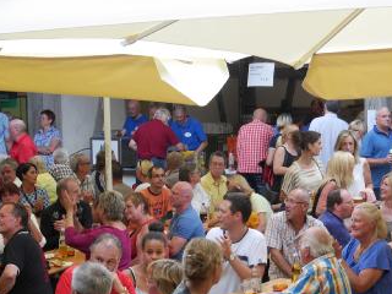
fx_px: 1359
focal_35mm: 120
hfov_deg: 16.4
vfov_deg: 12.3
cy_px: 250
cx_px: 245
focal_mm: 32
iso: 250
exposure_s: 1/60
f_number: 5
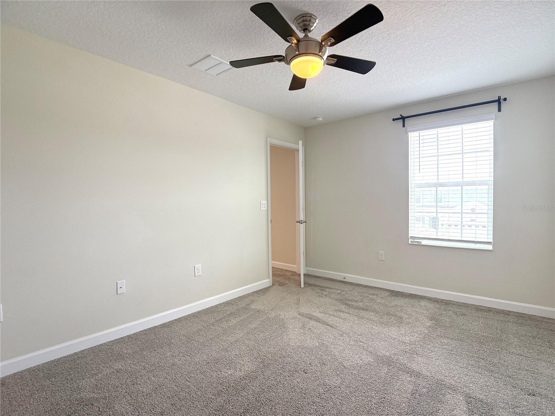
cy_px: 208
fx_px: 385
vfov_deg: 56.8
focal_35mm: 24
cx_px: 278
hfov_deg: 71.6
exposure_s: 1/176
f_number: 1.78
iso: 200
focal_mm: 6.76
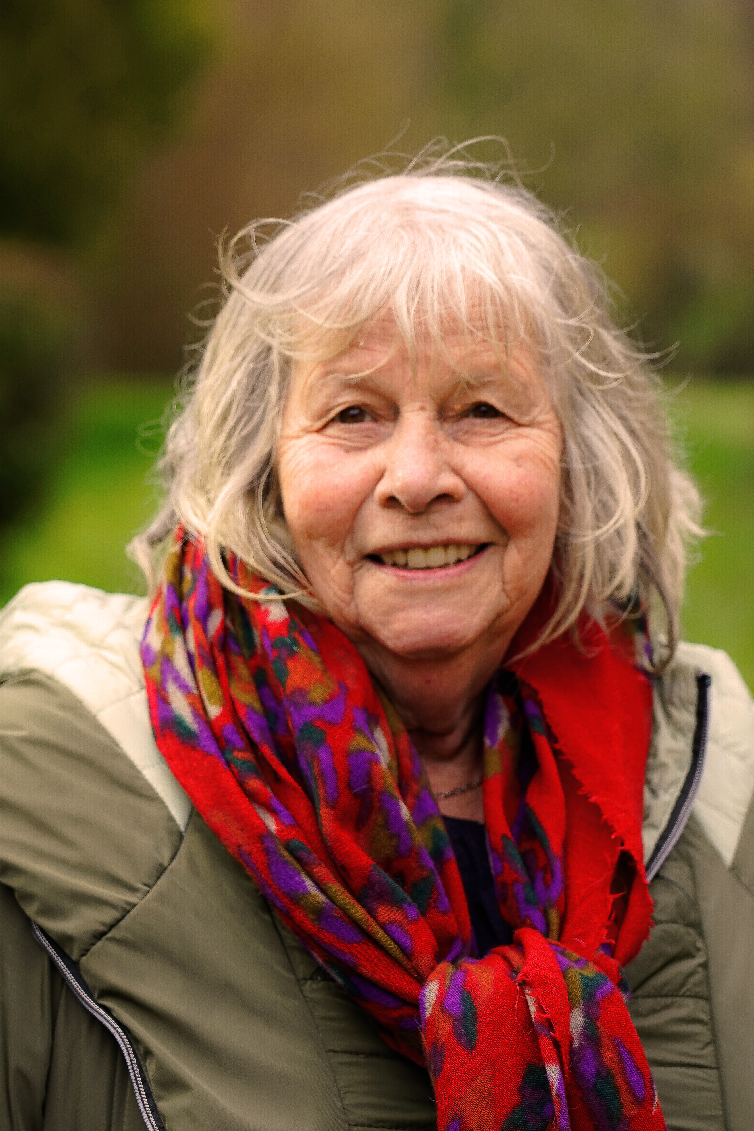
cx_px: 377
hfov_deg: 8.7
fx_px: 4932
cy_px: 566
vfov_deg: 13.1
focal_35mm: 157
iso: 250
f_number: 4
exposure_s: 1/160
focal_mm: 105
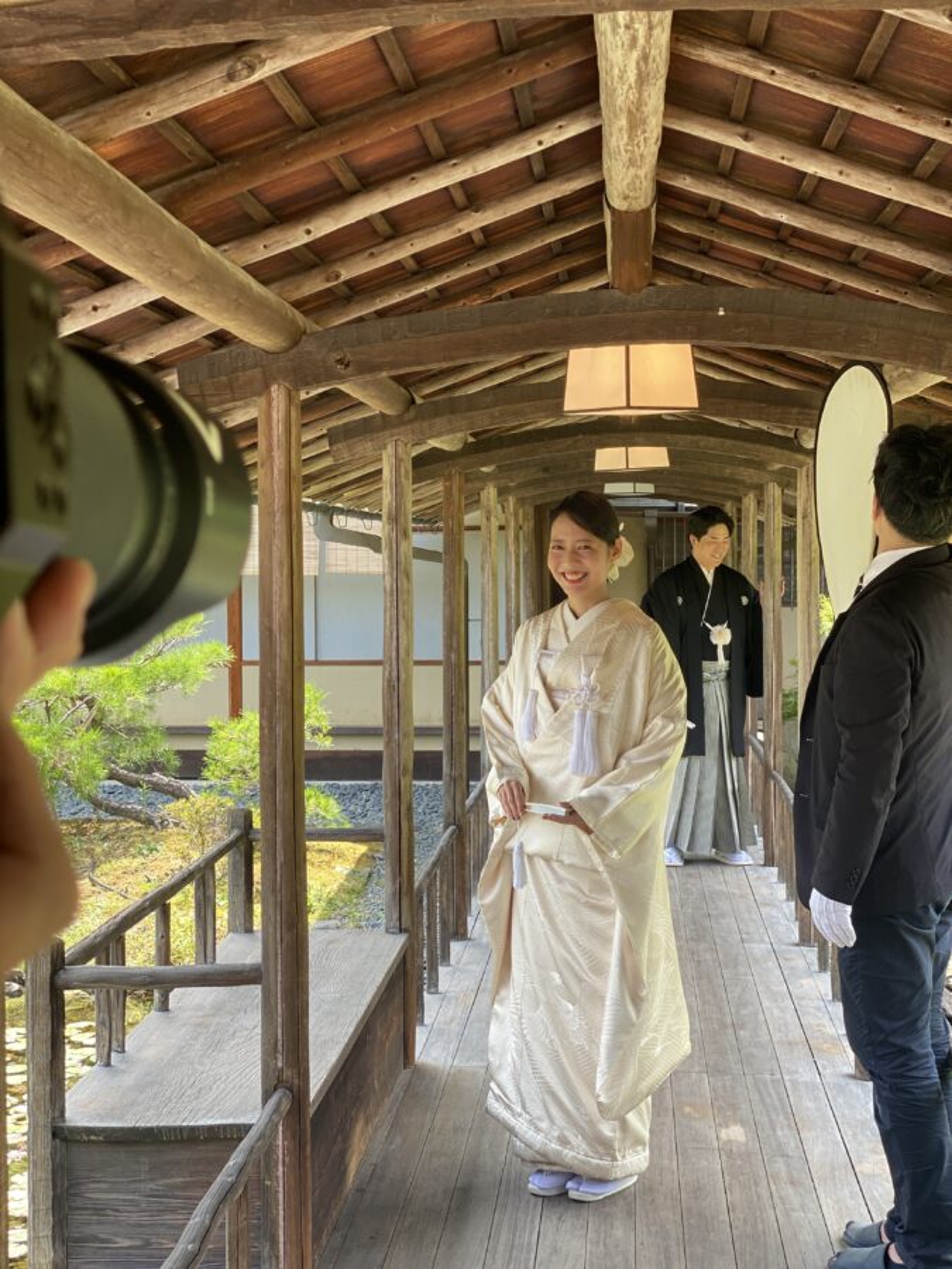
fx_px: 1907
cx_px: 476
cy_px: 634
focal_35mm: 52
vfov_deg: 36.8
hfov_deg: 28.0
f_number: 2
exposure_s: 1/122
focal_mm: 6
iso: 32
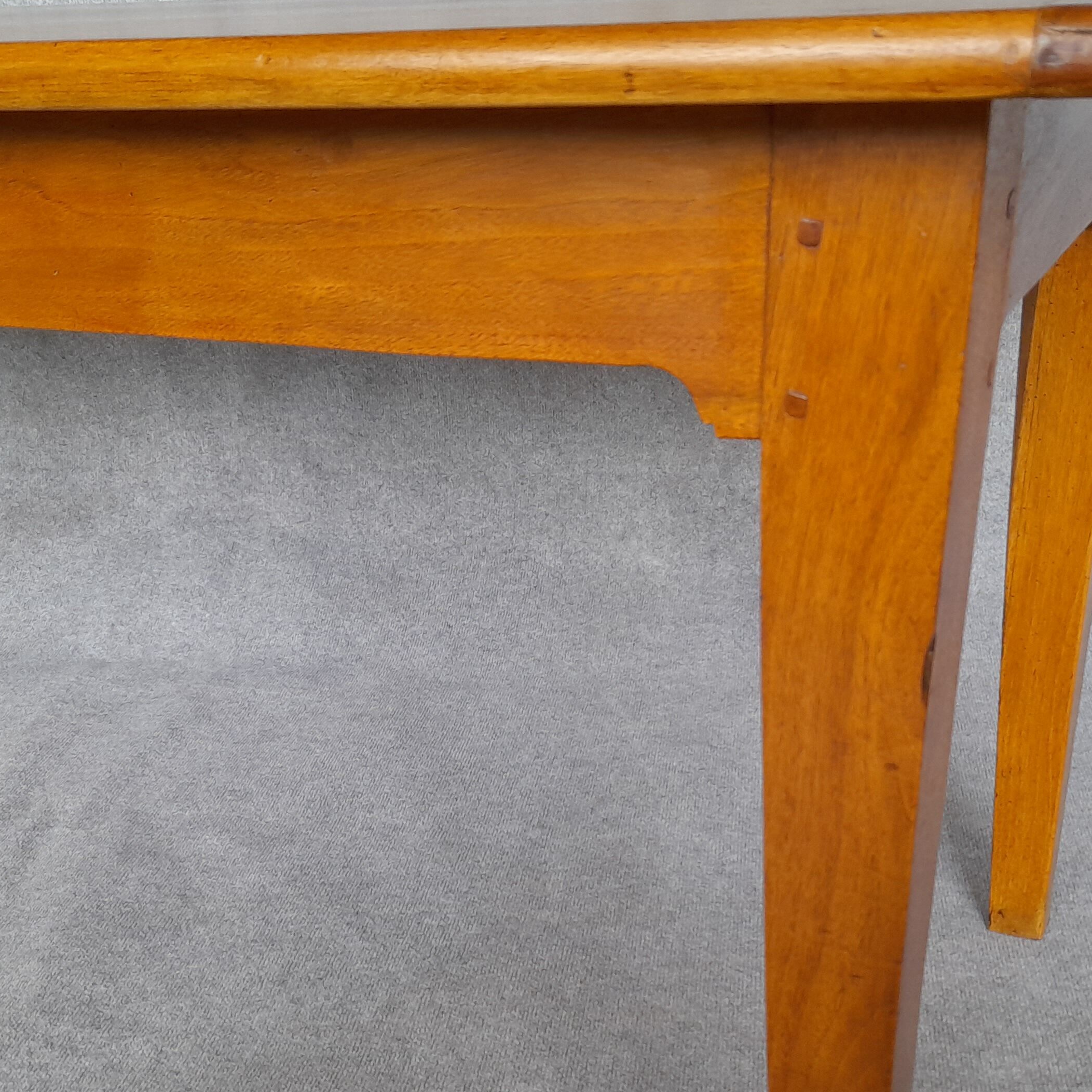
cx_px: 544
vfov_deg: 39.4
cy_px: 753
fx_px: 1499
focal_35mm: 42
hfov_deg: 40.0
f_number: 2
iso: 160
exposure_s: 1/60
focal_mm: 4.6
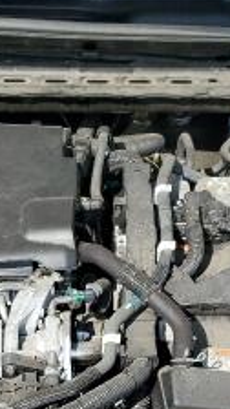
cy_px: 447
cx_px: 16
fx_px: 1095
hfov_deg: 11.9
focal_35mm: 101
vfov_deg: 20.2
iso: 50
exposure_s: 1/2000
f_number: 1.5
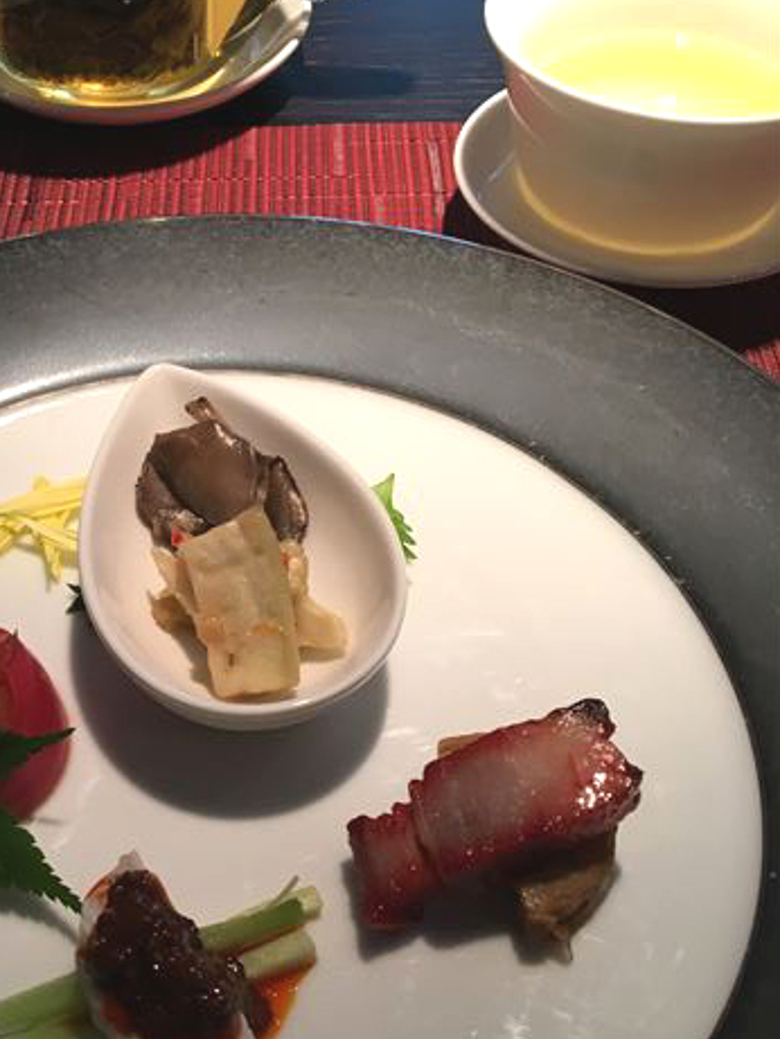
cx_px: 193
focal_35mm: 44
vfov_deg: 42.9
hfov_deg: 32.3
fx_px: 1321
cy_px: 559
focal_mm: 4.15
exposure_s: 1/30
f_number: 2.2
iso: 50
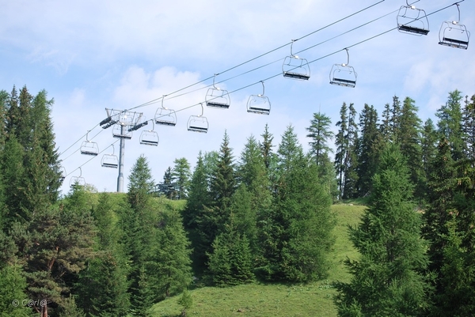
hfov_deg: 24.6
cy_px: 158
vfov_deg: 16.6
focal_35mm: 82
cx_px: 238
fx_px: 1089
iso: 100
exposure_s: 1/200
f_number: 7.1
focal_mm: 55
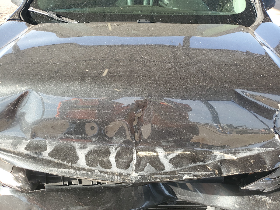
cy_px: 105
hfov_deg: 67.3
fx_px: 210
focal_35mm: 26
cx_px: 140
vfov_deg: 53.1
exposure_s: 1/455
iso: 50
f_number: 1.5
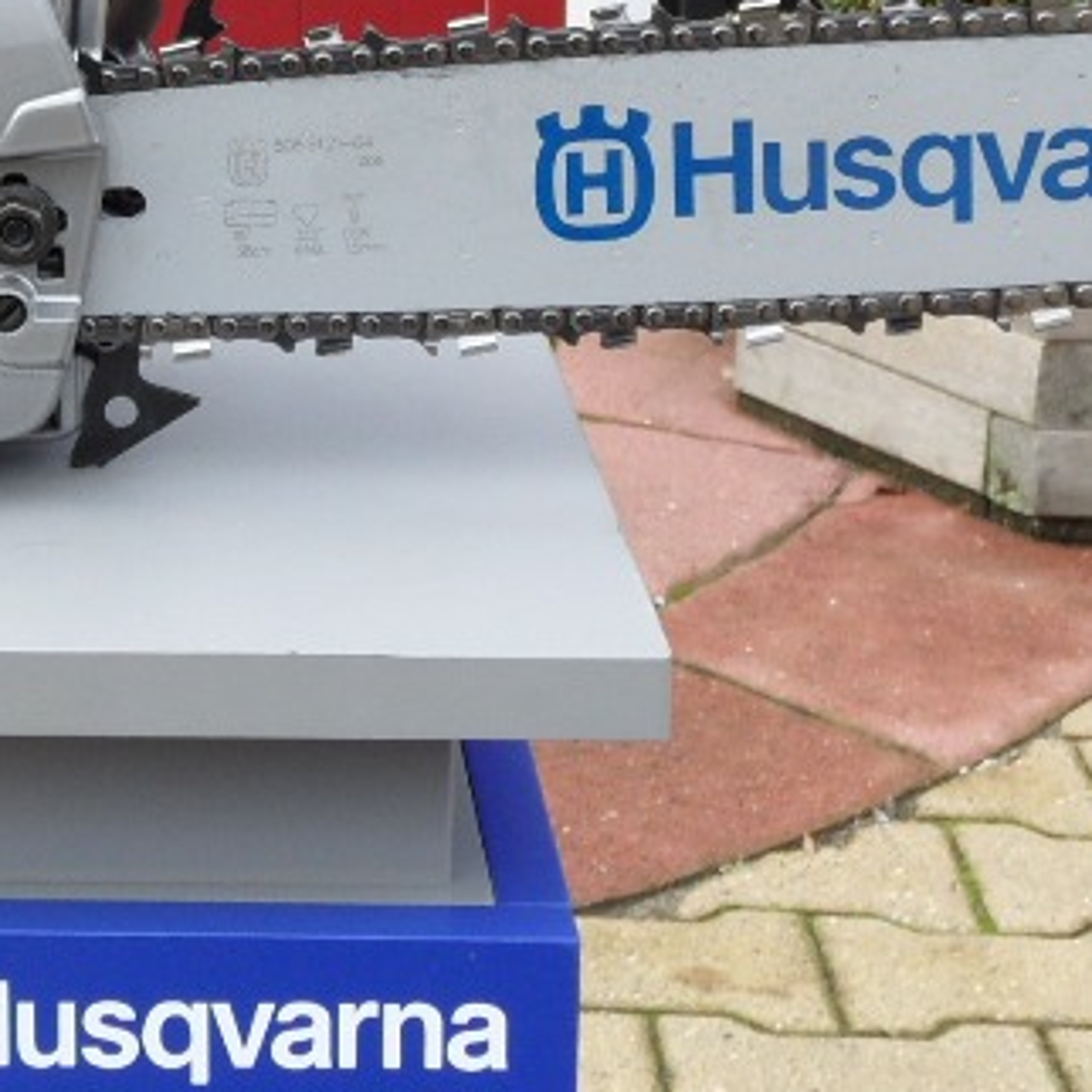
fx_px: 3212
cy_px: -129
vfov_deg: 18.5
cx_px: 47
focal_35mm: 90
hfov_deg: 18.9
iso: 100
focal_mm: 5.3
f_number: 3.4
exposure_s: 1/90
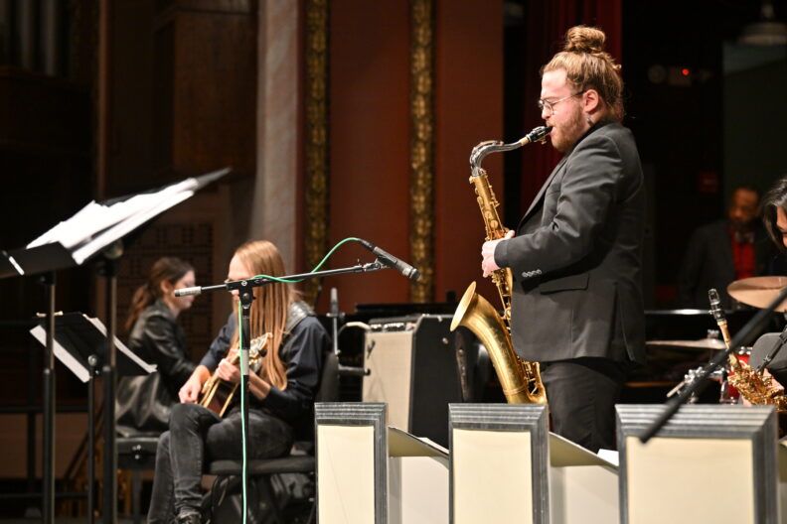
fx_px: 2099
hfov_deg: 21.2
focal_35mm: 96
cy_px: 262
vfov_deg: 14.3
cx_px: 394
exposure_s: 1/200
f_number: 3.5
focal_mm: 96
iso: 2000
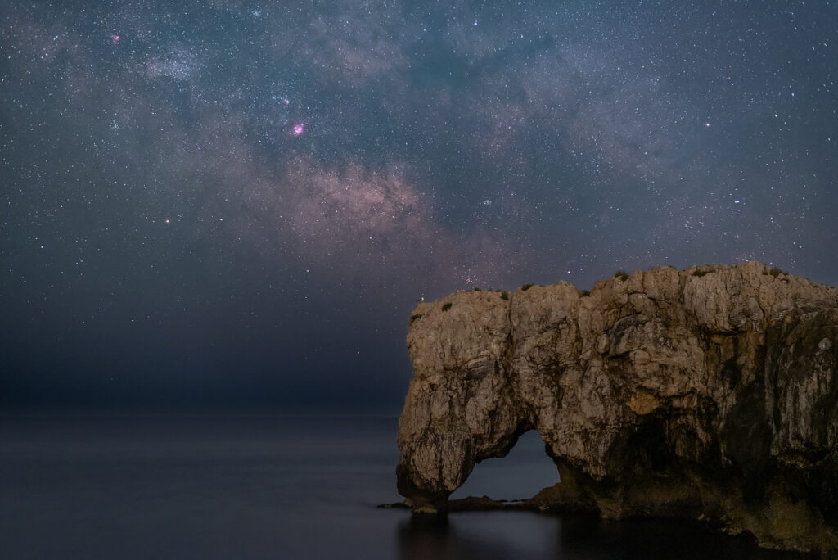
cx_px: 419
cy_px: 280
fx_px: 1164
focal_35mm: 50
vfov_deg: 27.0
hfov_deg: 39.6
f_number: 2.2
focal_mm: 50
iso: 2500
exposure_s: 15
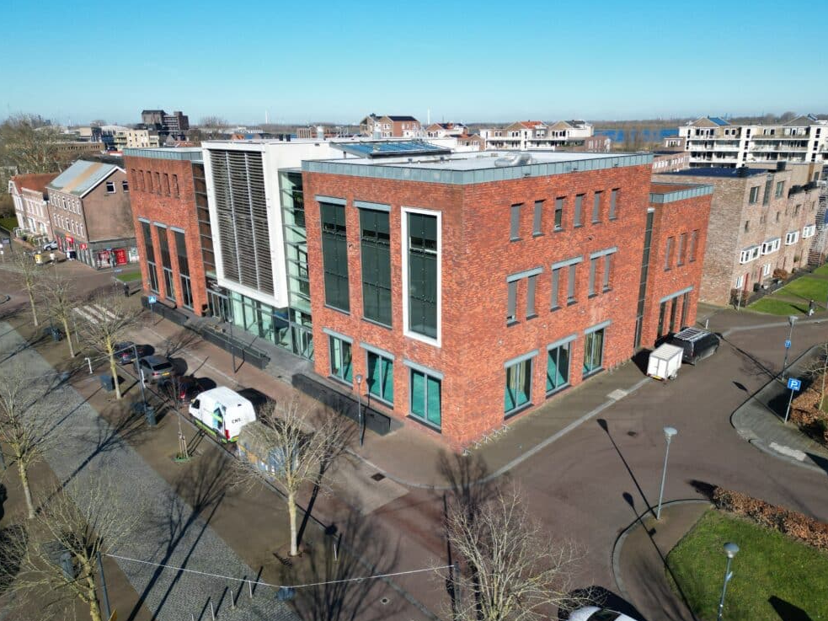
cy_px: 308
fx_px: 598
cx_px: 414
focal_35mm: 25
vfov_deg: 54.9
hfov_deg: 69.4
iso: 130
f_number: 1.7
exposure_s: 1/3000
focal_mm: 6.72
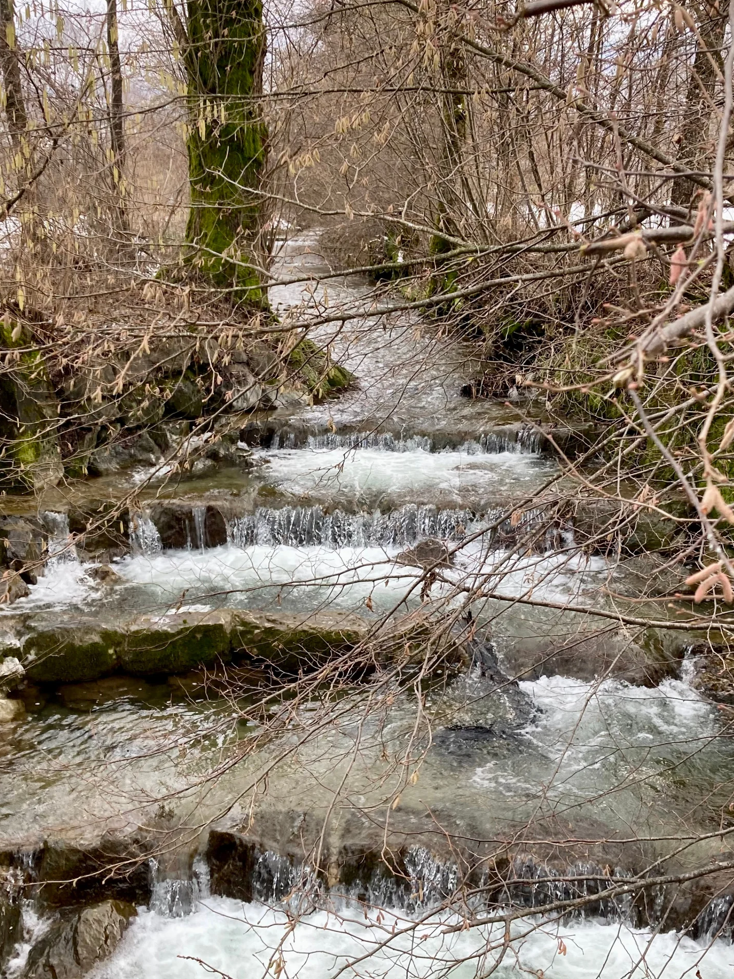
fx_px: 1216
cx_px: 377
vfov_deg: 43.9
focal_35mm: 43
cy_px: 479
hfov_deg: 33.6
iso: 32
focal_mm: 3.99
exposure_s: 1/121
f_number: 1.8
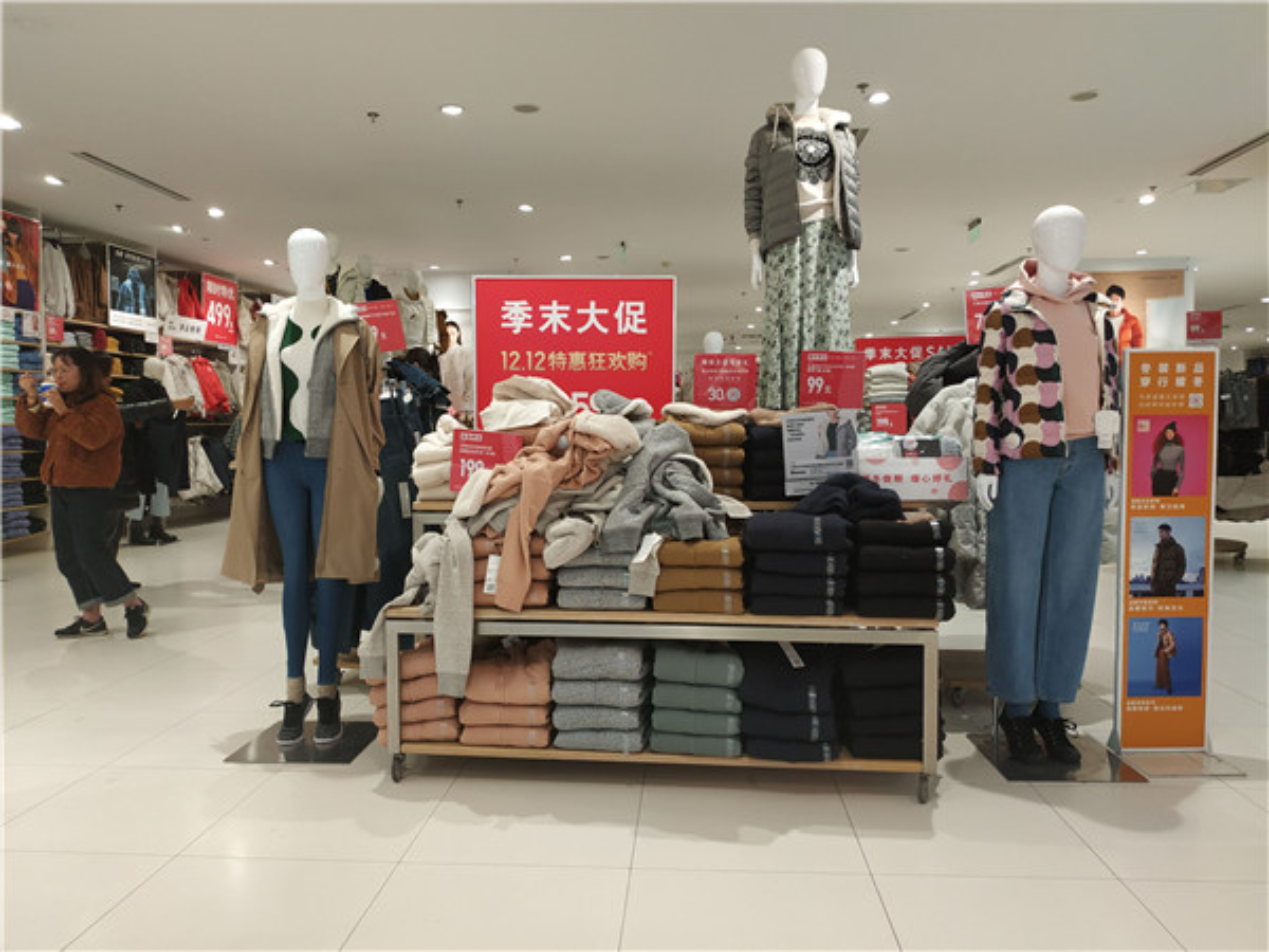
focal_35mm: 24
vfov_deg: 56.8
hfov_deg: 71.6
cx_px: 634
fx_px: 880
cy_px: 476
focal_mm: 3.94
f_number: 1.9
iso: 160
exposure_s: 1/100
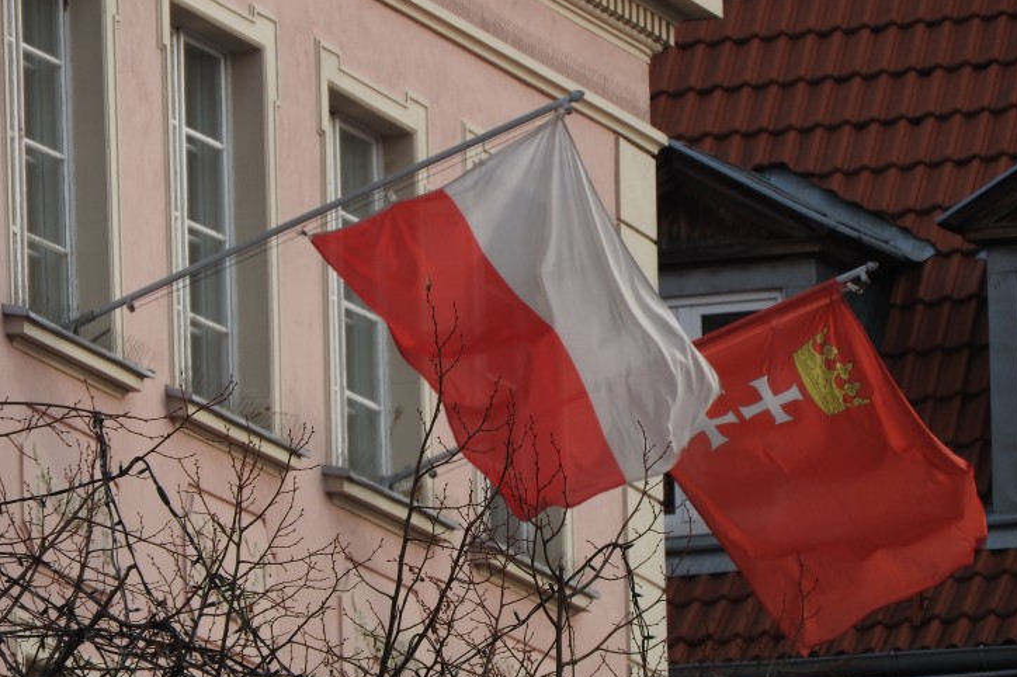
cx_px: 551
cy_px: 329
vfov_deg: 2.0
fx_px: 19483
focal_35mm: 690
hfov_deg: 3.0
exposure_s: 1/250
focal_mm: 107.5
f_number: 5.6
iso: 110
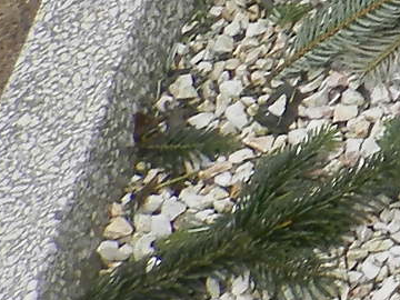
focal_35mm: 178
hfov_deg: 8.9
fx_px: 2057
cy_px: -249
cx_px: 1228
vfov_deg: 8.0
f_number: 3.1
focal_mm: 4.5
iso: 80
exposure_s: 1/80
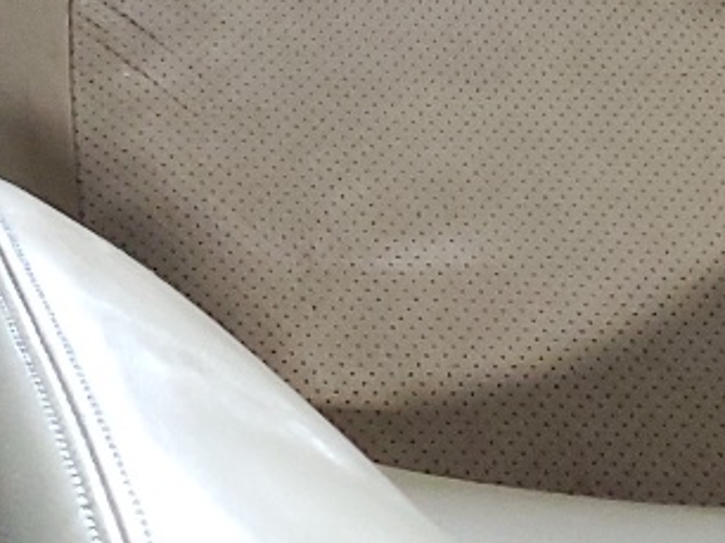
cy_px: -403
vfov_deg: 10.3
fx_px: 2846
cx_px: -408
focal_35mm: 136
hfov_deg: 13.5
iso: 232
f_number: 1.5
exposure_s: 1/60.2
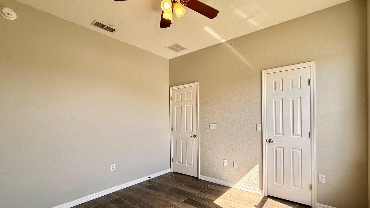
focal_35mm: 17
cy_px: 120
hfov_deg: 95.7
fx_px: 167
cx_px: 201
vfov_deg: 63.6
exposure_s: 1/271
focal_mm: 2.22
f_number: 2.2
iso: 64
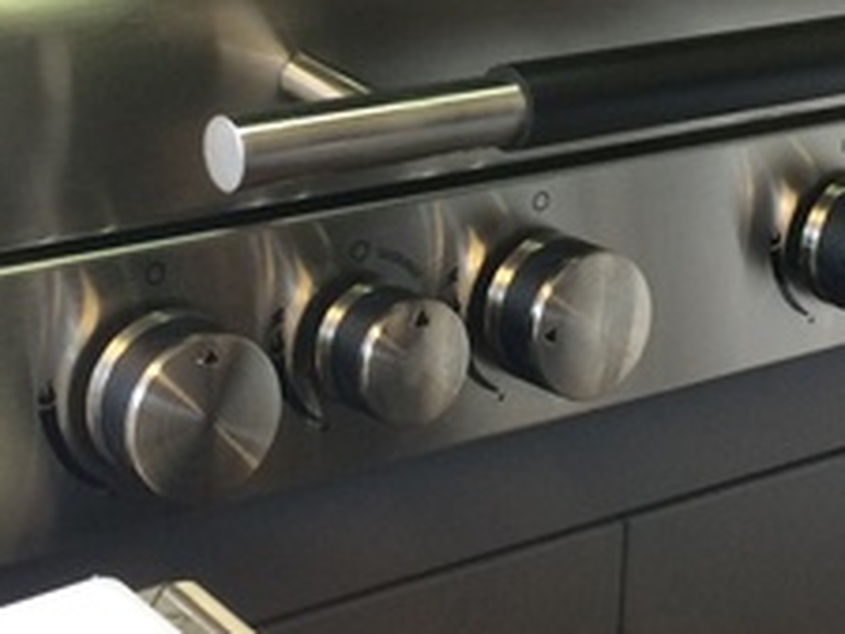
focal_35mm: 90
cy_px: -24
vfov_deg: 16.1
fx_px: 2198
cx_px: 441
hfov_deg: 21.8
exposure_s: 1/33
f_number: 2.2
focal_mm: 4.15
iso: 125
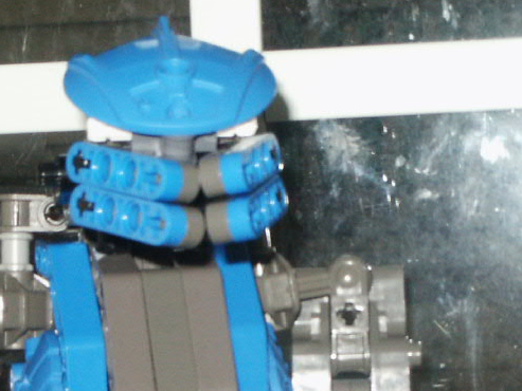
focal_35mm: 200
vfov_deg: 7.4
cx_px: 235
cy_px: 356
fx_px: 3017
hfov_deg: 9.9
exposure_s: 1/60
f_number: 8
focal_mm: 15.34
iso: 200
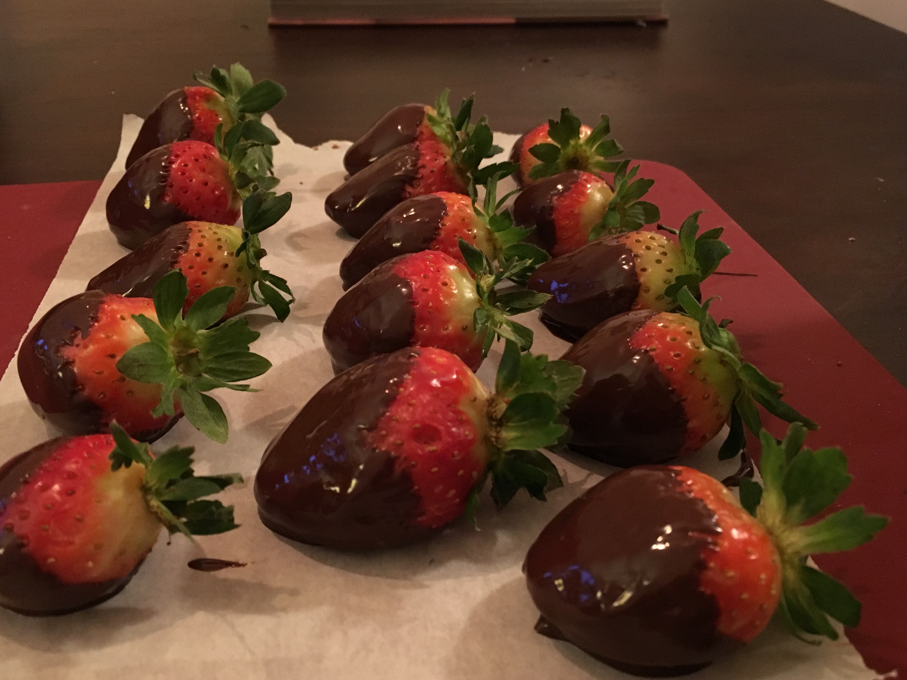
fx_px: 839
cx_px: 436
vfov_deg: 44.2
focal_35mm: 32
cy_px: 349
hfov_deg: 56.8
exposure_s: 1/15
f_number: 2.2
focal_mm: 4.15
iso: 400
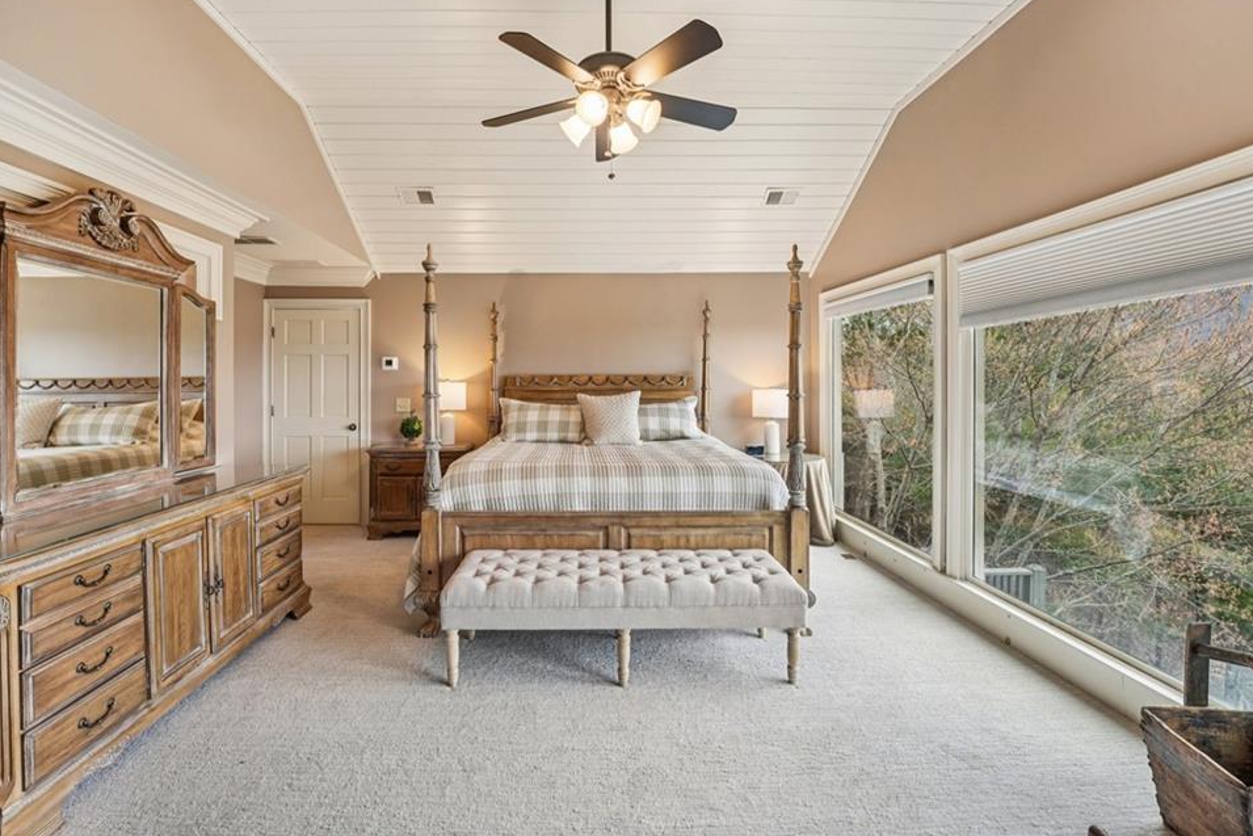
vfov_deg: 77.3
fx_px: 522
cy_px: 392
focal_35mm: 15
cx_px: 622
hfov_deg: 100.4
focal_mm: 14
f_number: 8
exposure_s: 1/20
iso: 320
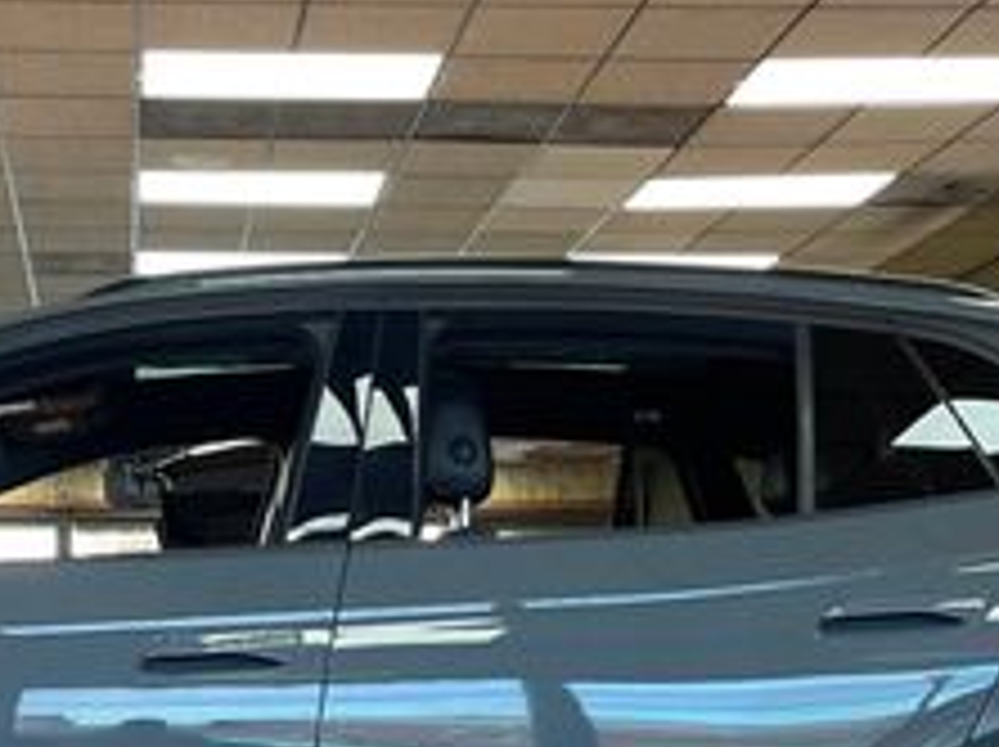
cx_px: 202
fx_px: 2162
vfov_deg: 19.0
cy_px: 765
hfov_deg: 25.6
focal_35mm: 75
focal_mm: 4.2
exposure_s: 1/120
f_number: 1.6
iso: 125
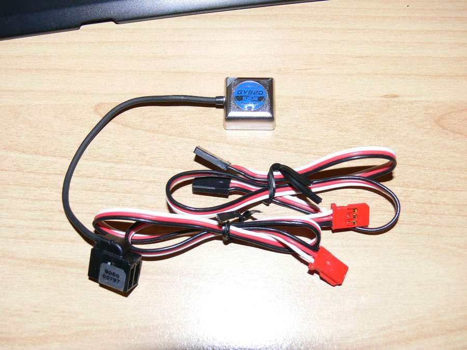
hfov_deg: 47.9
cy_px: 175
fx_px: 526
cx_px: 234
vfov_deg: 36.8
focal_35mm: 39
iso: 100
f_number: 4
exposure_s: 1/30
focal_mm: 8.1
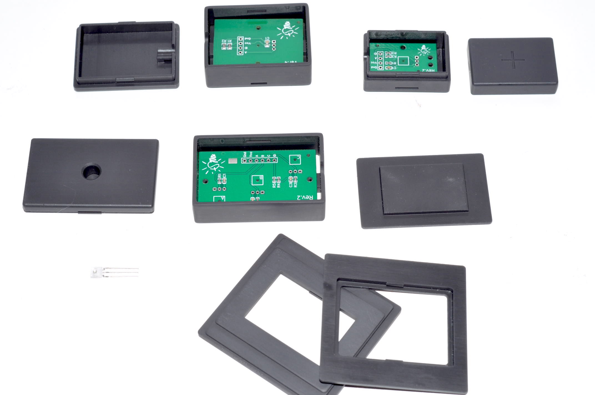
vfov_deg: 18.1
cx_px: 298
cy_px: 198
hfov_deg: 27.0
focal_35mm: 75
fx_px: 1238
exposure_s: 1/200
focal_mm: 50
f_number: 8
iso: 400
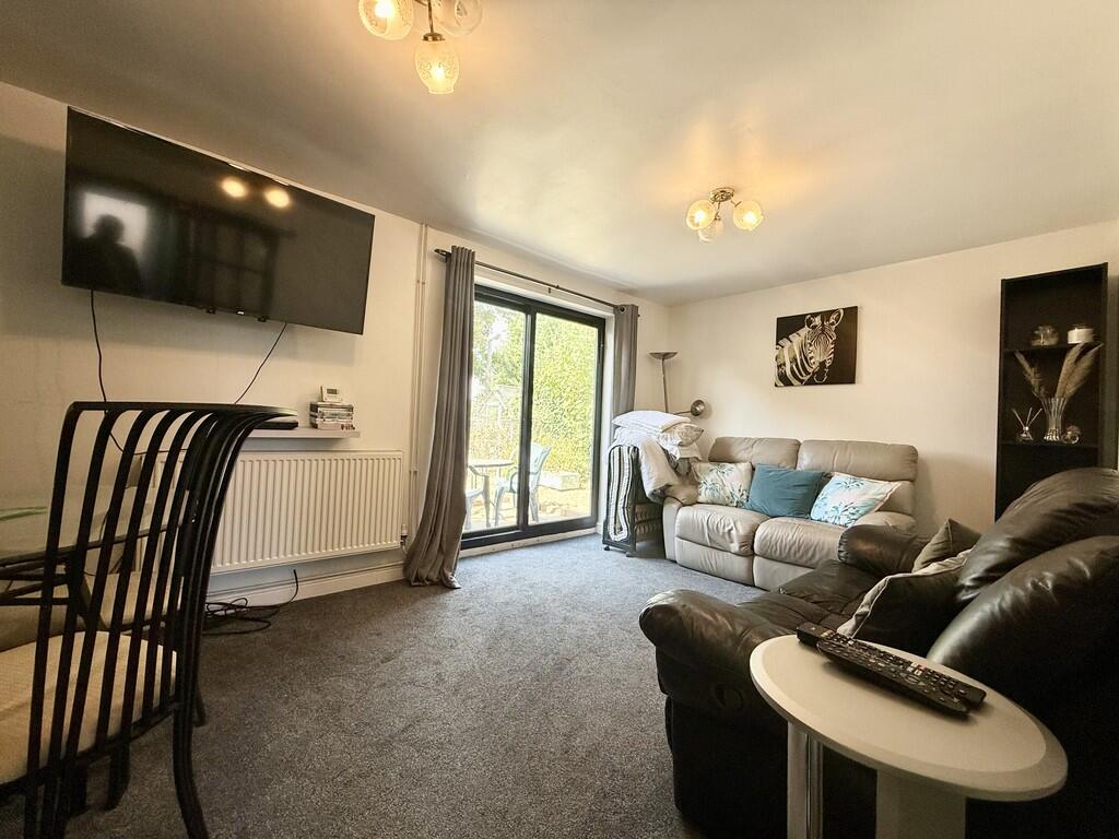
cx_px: 560
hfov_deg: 102.1
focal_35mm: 14
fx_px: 453
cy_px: 420
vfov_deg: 85.7
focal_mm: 2.22
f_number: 2.2
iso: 64
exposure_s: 1/99
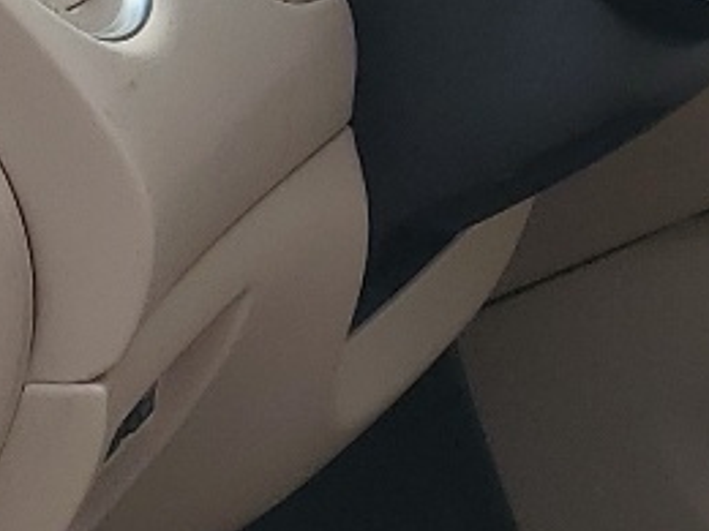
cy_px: -33
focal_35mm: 160
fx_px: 3277
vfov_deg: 9.2
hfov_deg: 11.6
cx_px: 1181
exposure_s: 1/1429
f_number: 1.5
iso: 50
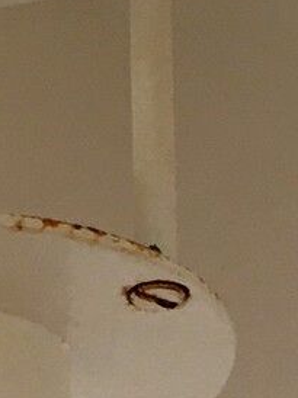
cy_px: 741
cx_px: -54
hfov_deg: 6.9
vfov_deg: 8.9
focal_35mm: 212
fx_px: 2437
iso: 100
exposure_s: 1/33
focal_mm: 4.15
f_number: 2.2
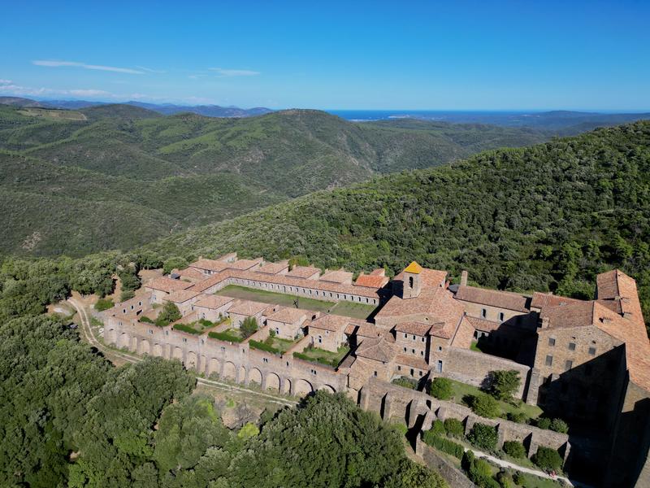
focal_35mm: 24
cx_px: 325
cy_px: 244
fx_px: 451
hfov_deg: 71.6
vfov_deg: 56.8
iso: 100
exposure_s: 1/3200
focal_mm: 6.72
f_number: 1.7
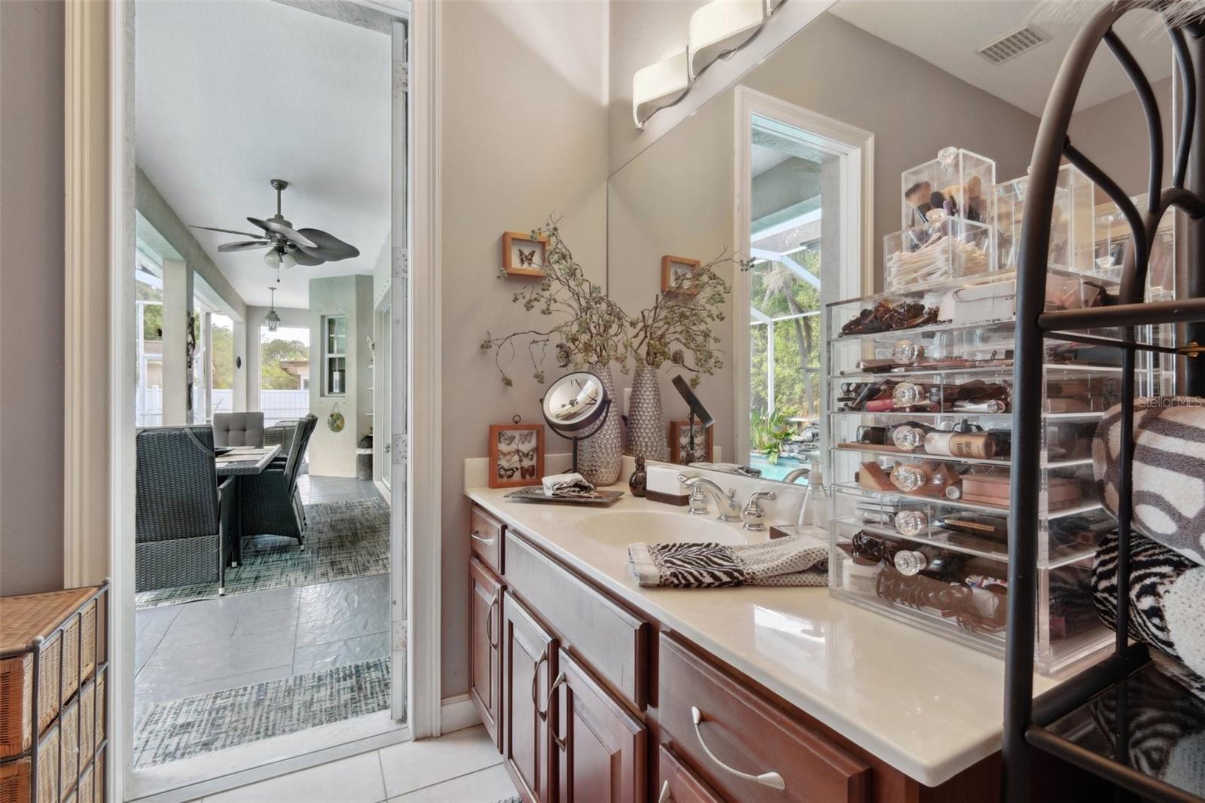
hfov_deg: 100.4
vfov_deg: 77.3
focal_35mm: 15
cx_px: 602
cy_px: 402
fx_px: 502
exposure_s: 1/9
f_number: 8
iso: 400
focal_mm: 10
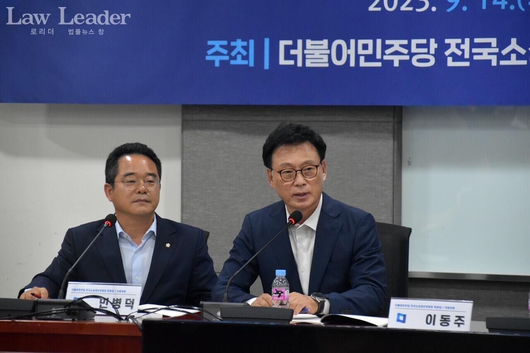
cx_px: 265
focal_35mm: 168
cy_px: 176
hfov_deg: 12.2
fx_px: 2473
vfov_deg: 8.2
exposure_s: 1/160
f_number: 6.3
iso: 2500
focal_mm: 112
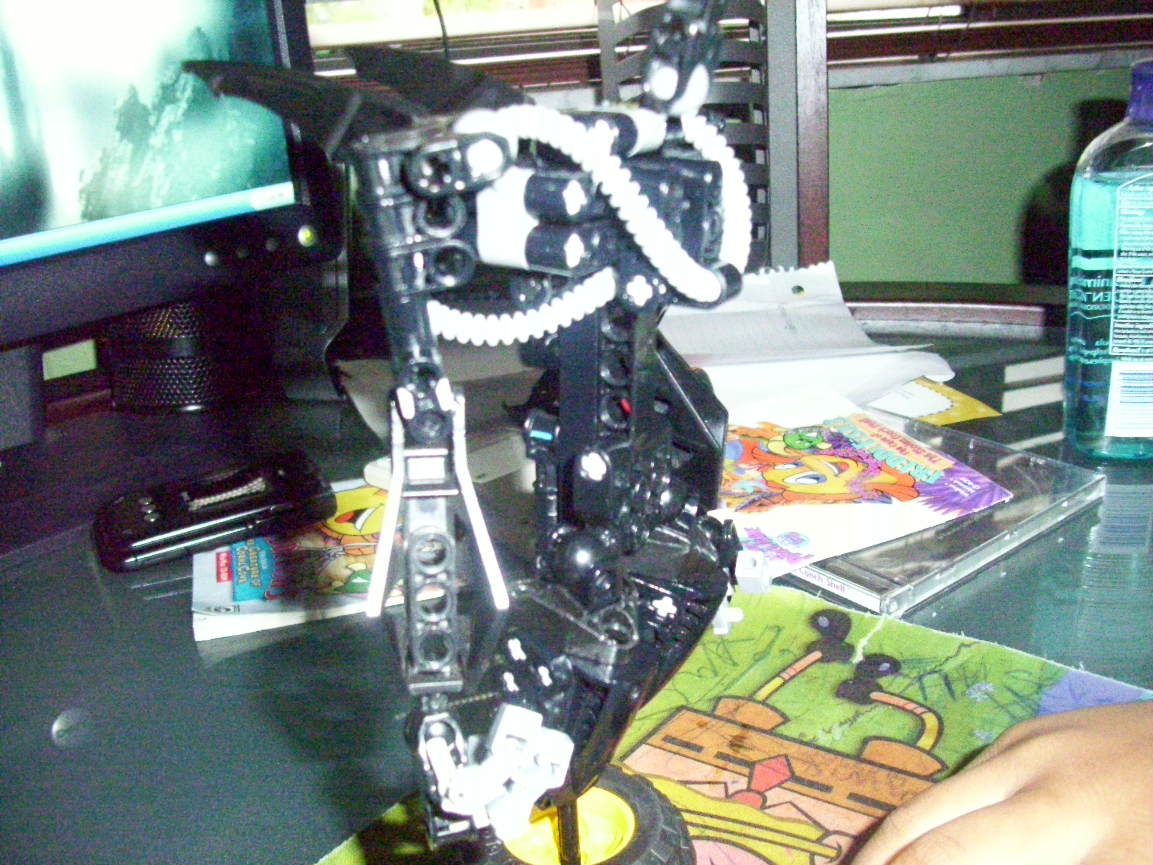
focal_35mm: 34
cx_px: 576
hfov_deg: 54.0
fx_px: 1132
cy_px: 432
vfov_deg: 41.8
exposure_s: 1/40
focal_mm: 5.7
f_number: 2.9
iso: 1250
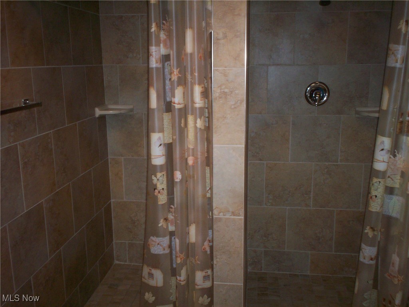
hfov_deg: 51.4
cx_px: 204
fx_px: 425
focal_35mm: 36
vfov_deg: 39.7
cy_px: 154
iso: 140
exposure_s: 1/60
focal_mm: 6
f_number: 4.5
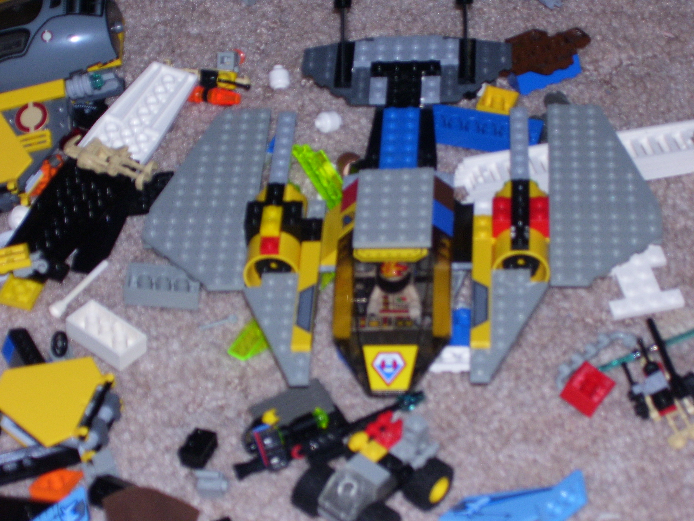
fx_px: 2225
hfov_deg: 17.7
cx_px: 347
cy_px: 260
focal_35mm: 111
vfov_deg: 13.3
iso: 125
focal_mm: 18
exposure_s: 1/90
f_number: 4.6
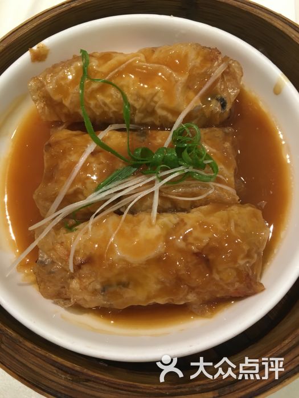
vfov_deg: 61.7
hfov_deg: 48.2
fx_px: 334
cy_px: 199
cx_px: 150
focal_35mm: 29
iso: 100
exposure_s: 1/33
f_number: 2.2
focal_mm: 4.15
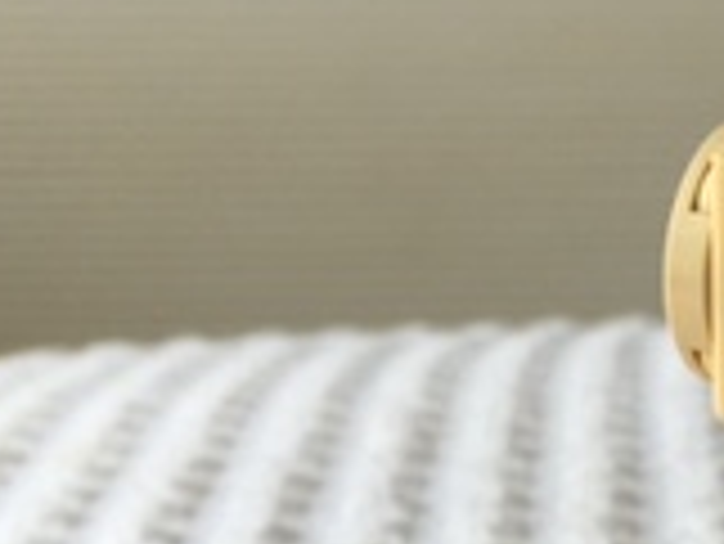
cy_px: 629
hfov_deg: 16.0
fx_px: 2407
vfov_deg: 12.6
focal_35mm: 115
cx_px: 1016
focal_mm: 4.15
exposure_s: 1/100
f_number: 2.2
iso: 32
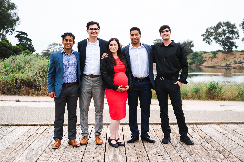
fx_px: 278
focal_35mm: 41
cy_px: 81
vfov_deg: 32.6
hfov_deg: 47.4
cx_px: 122
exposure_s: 1/800
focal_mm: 41
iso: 100
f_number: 4
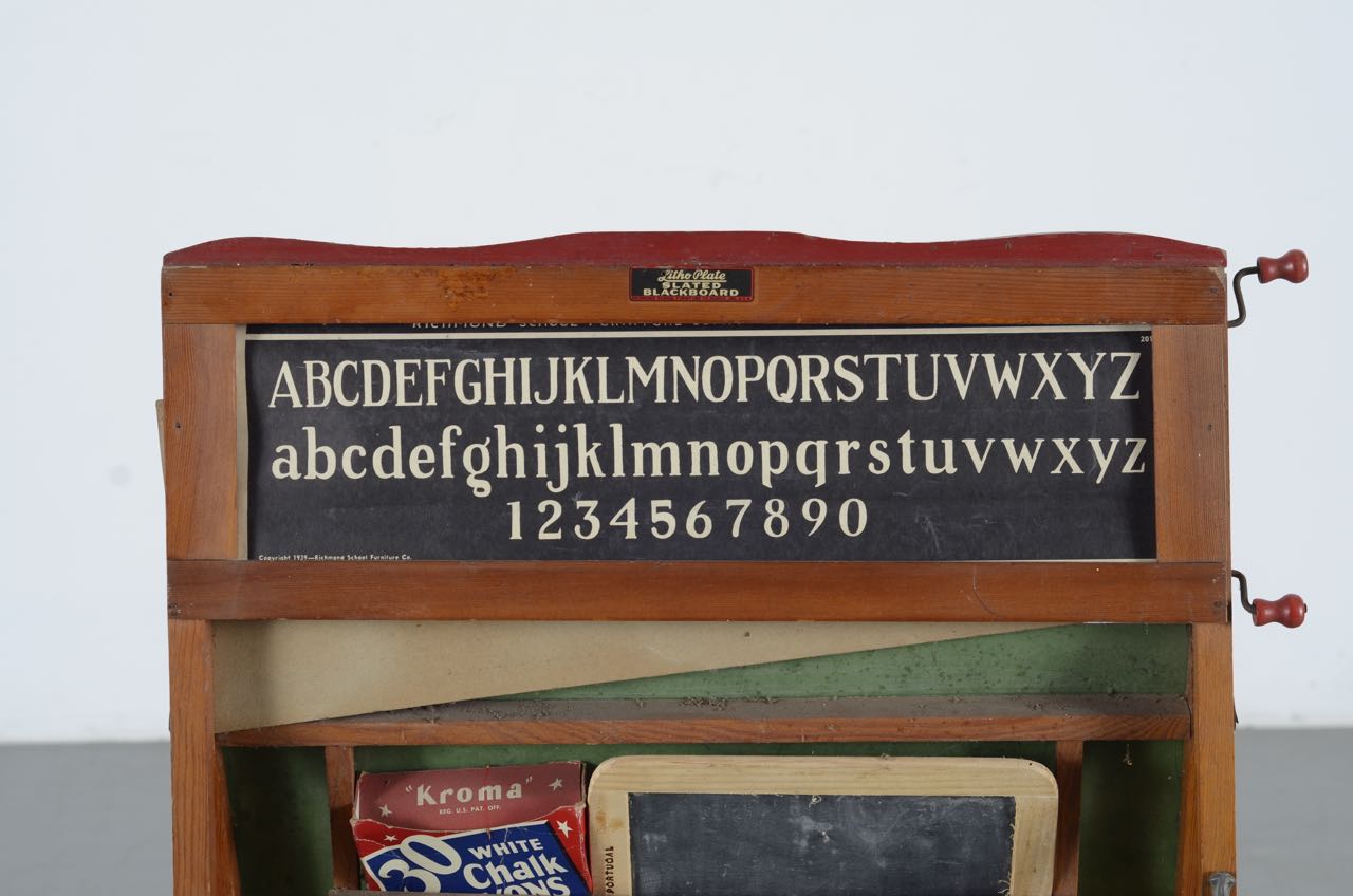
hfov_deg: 27.0
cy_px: 448
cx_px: 676
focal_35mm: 75
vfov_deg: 18.1
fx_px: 2813
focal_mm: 50
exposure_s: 1/125
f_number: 6.3
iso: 100
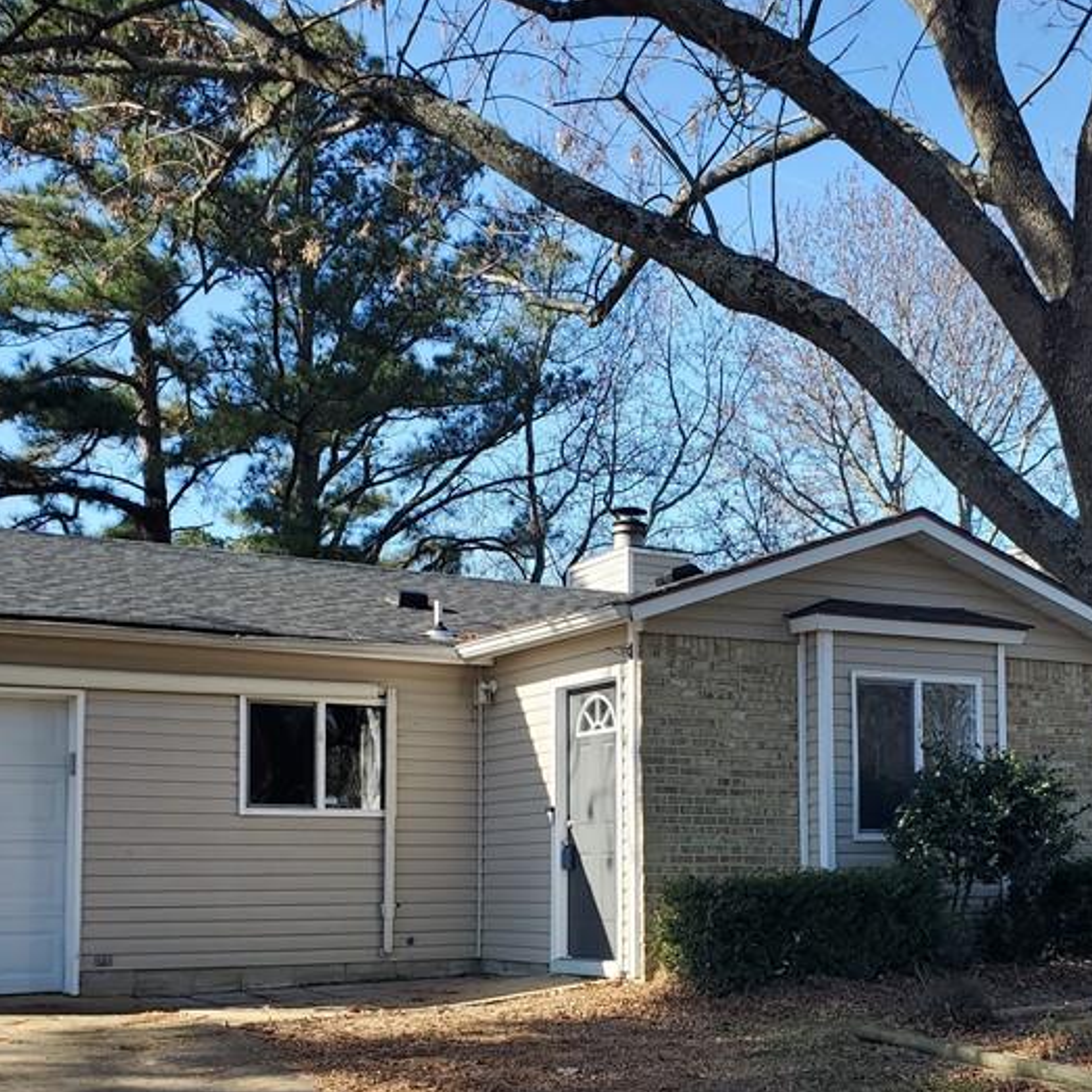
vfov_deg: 37.2
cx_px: 614
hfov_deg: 37.5
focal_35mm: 45
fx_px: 1606
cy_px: 729
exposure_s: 1/515
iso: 50
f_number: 2.4
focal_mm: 4.3
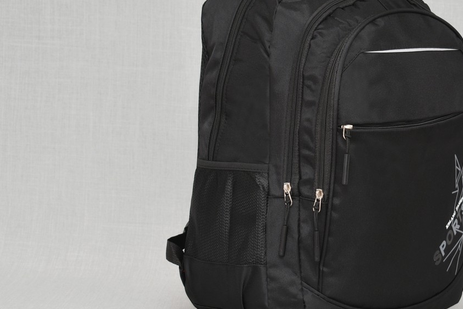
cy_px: 144
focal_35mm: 103
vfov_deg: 13.3
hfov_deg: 19.8
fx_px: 1322
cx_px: 321
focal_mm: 45
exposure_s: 1/60
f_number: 5.6
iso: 100
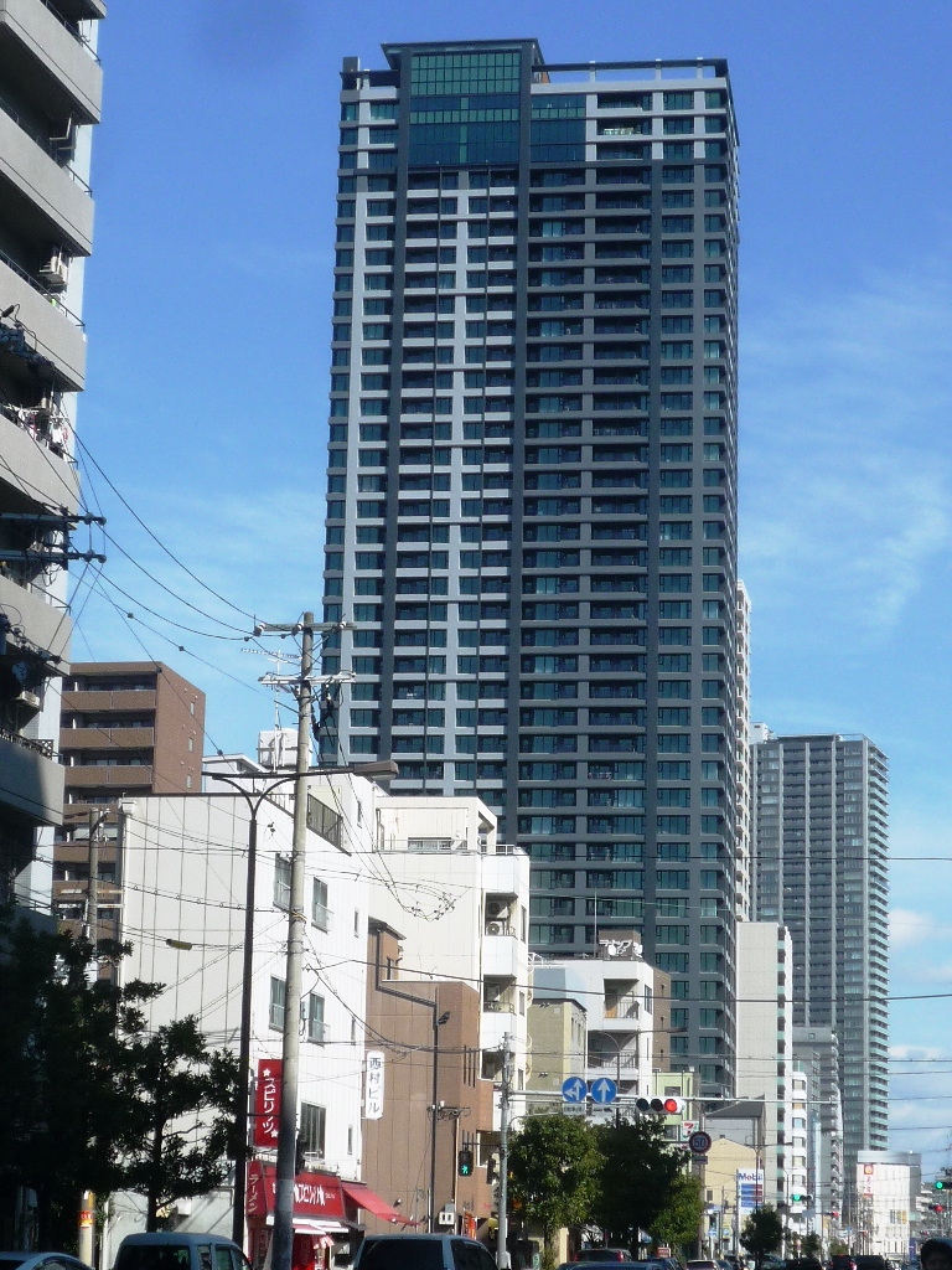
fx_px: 3080
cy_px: 635
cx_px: 476
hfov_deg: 17.6
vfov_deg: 23.3
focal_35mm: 84
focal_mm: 8.3
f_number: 5
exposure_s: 1/1000
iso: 100
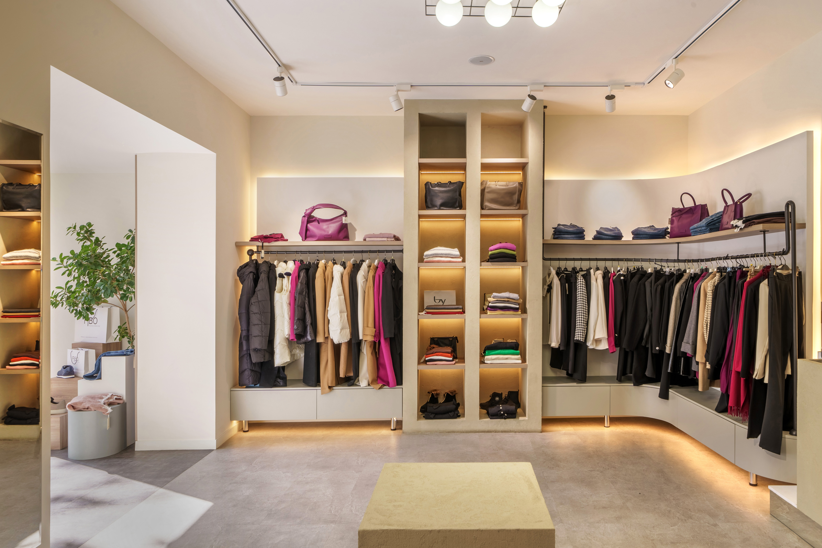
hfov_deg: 76.1
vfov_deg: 55.1
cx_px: 411
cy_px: 274
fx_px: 525
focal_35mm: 23
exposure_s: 1/125
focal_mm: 23
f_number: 11
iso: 200
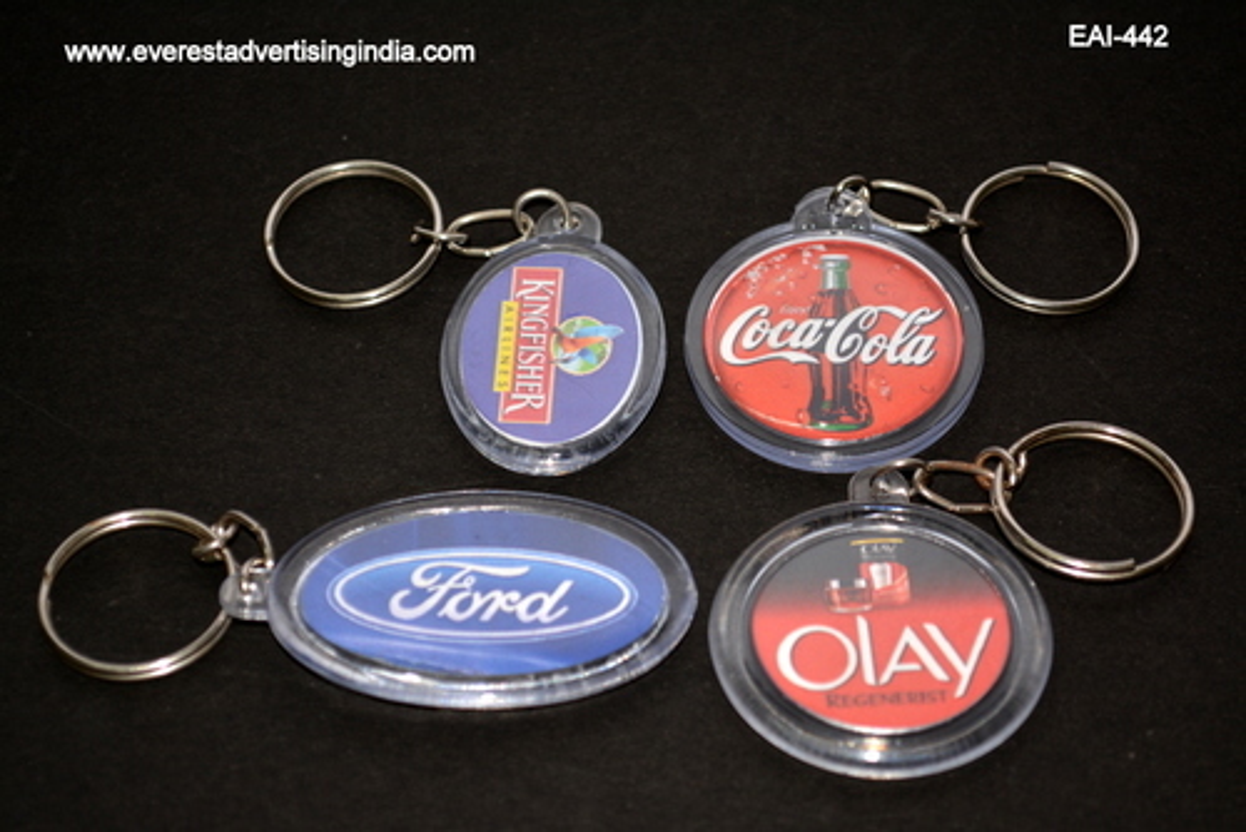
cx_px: 623
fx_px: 2857
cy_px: 416
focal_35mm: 82
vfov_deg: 16.6
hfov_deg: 24.6
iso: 200
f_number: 5.6
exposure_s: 1/30
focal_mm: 55
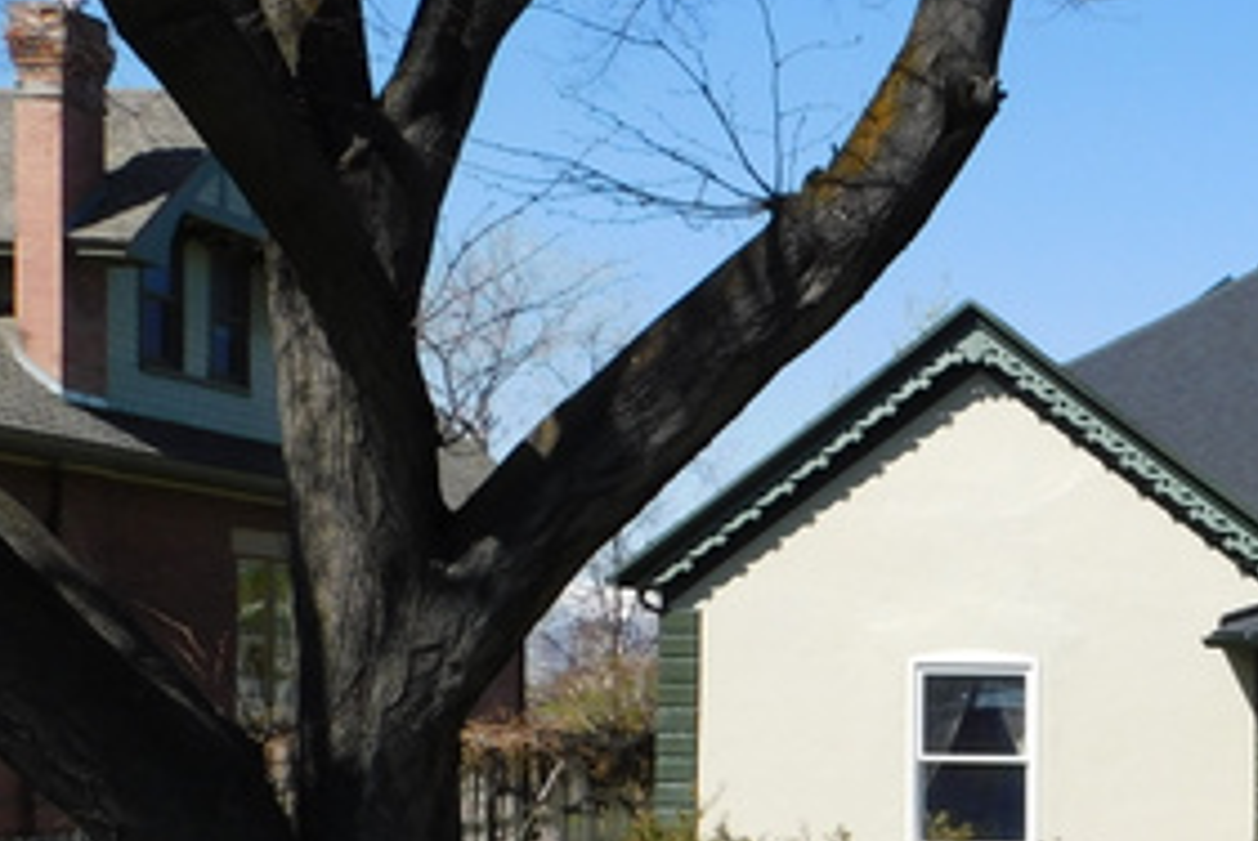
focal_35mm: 71
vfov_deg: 18.8
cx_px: 1392
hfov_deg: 26.2
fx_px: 2484
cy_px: 787
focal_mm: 5.3
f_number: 3.2
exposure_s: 1/1250
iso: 125
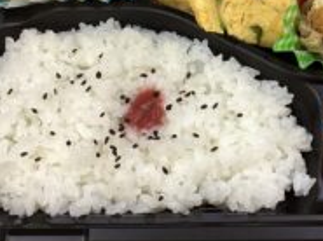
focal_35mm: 63
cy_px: 27
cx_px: 212
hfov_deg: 30.6
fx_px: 587
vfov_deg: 22.7
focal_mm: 3.3
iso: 125
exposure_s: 1/60
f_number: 2.4
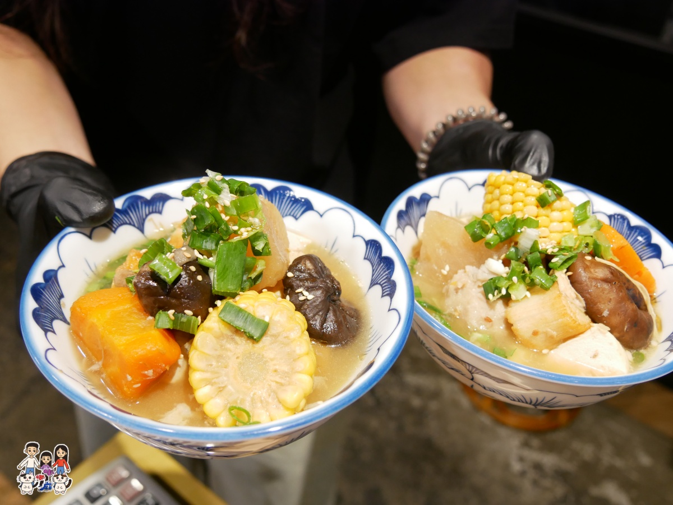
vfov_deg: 41.8
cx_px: 336
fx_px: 661
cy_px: 252
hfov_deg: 53.9
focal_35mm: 34
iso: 1000
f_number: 3.7
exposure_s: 1/60
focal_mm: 17
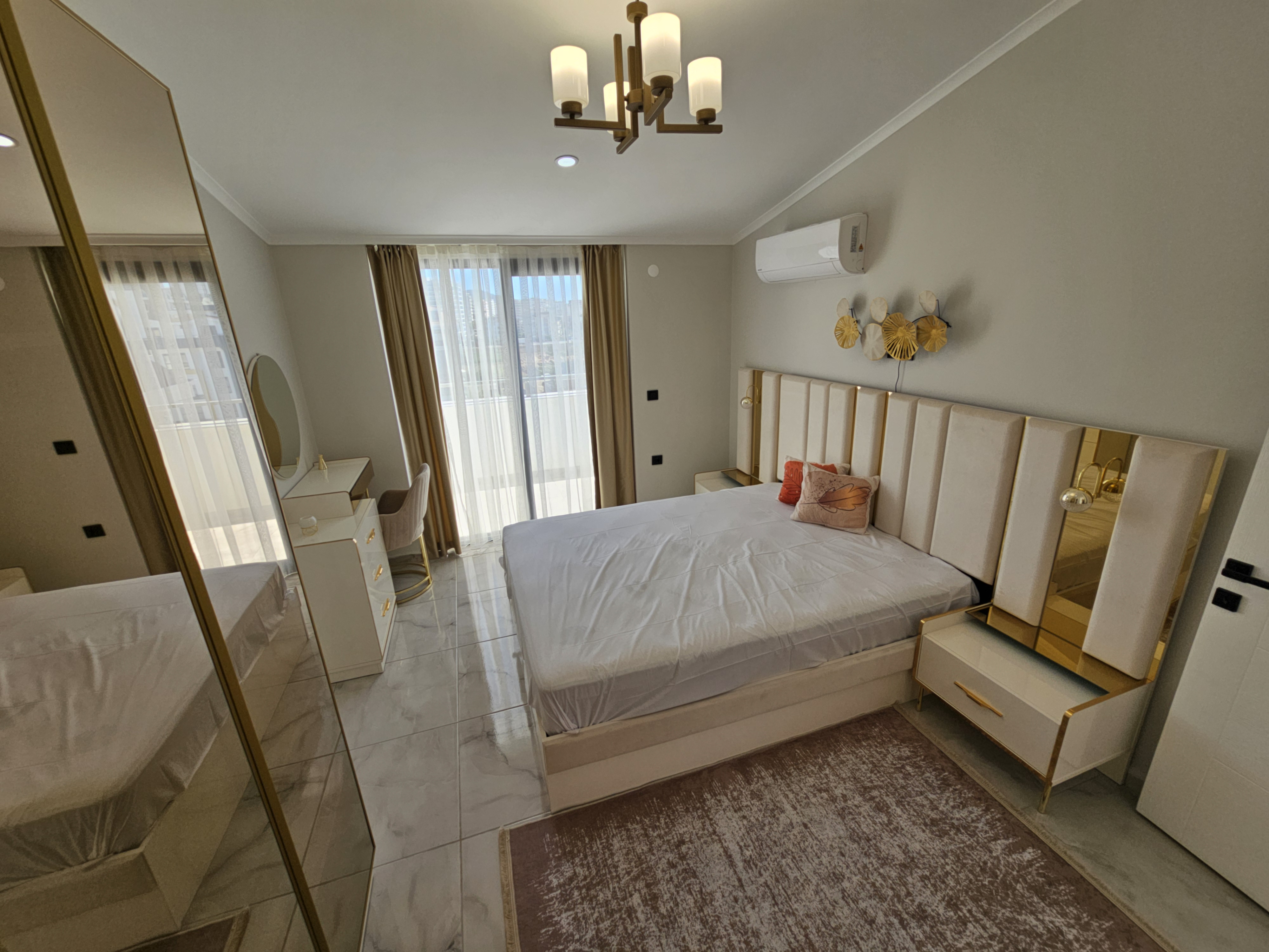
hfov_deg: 106.2
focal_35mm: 13
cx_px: 634
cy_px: 476
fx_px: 477
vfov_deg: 89.9
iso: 50
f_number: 2.2
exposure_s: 1/350
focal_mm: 2.2
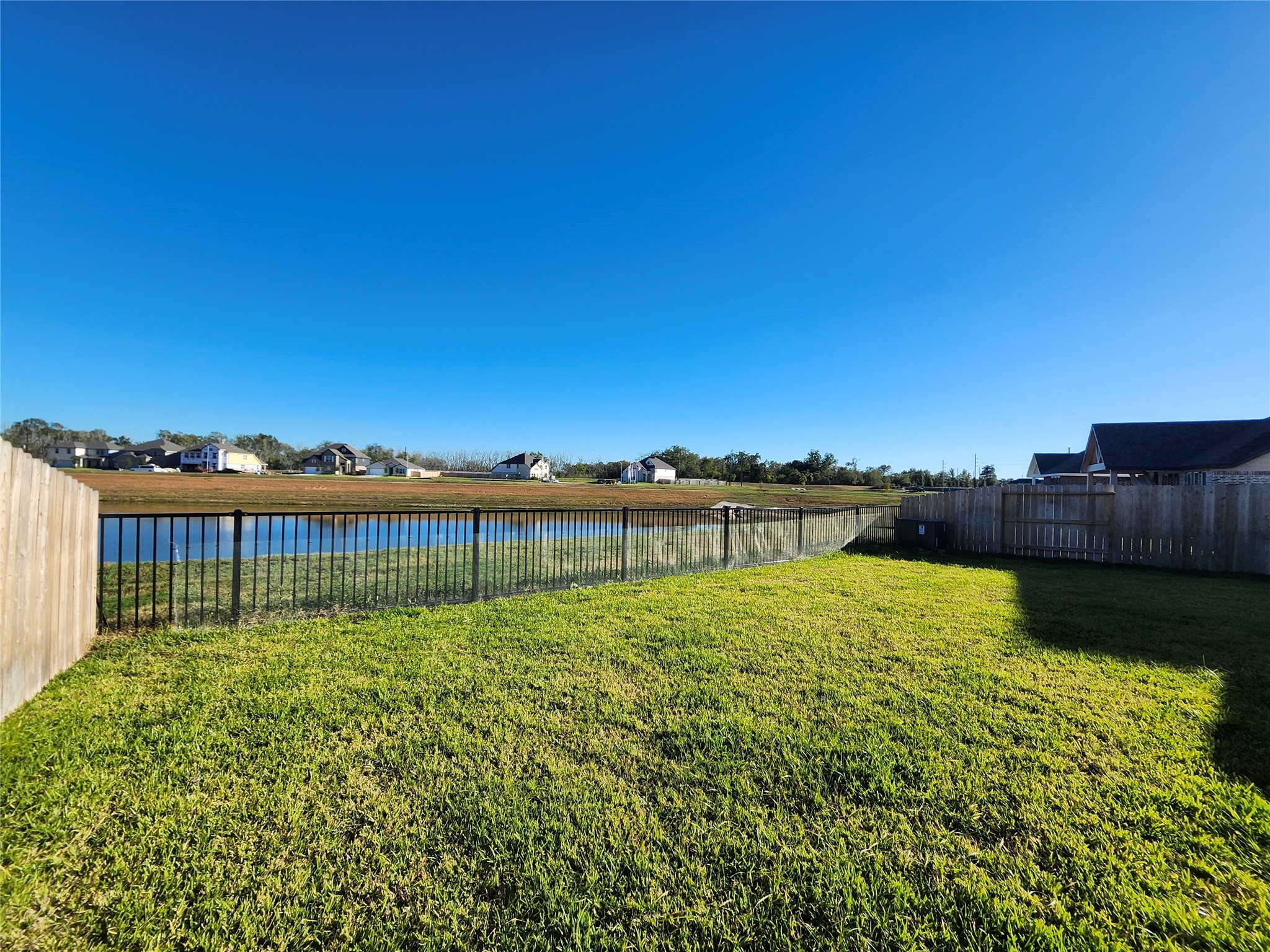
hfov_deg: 106.2
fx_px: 477
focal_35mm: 13
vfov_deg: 89.9
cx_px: 635
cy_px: 476
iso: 40
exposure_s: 1/1529
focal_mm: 1.74
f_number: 2.2
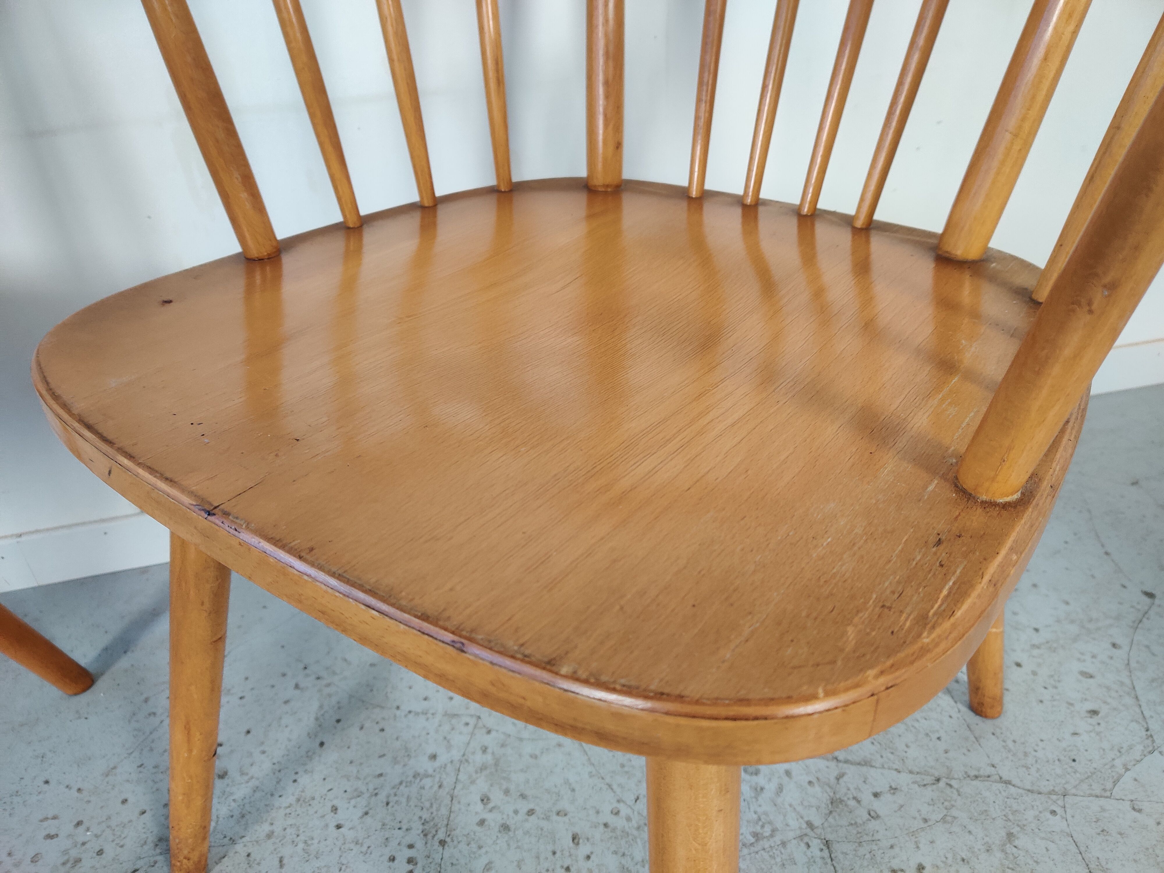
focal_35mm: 27
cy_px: 436
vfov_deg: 51.4
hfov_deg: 65.3
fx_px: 908
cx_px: 582
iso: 250
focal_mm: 4.75
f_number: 1.65
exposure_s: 1/100
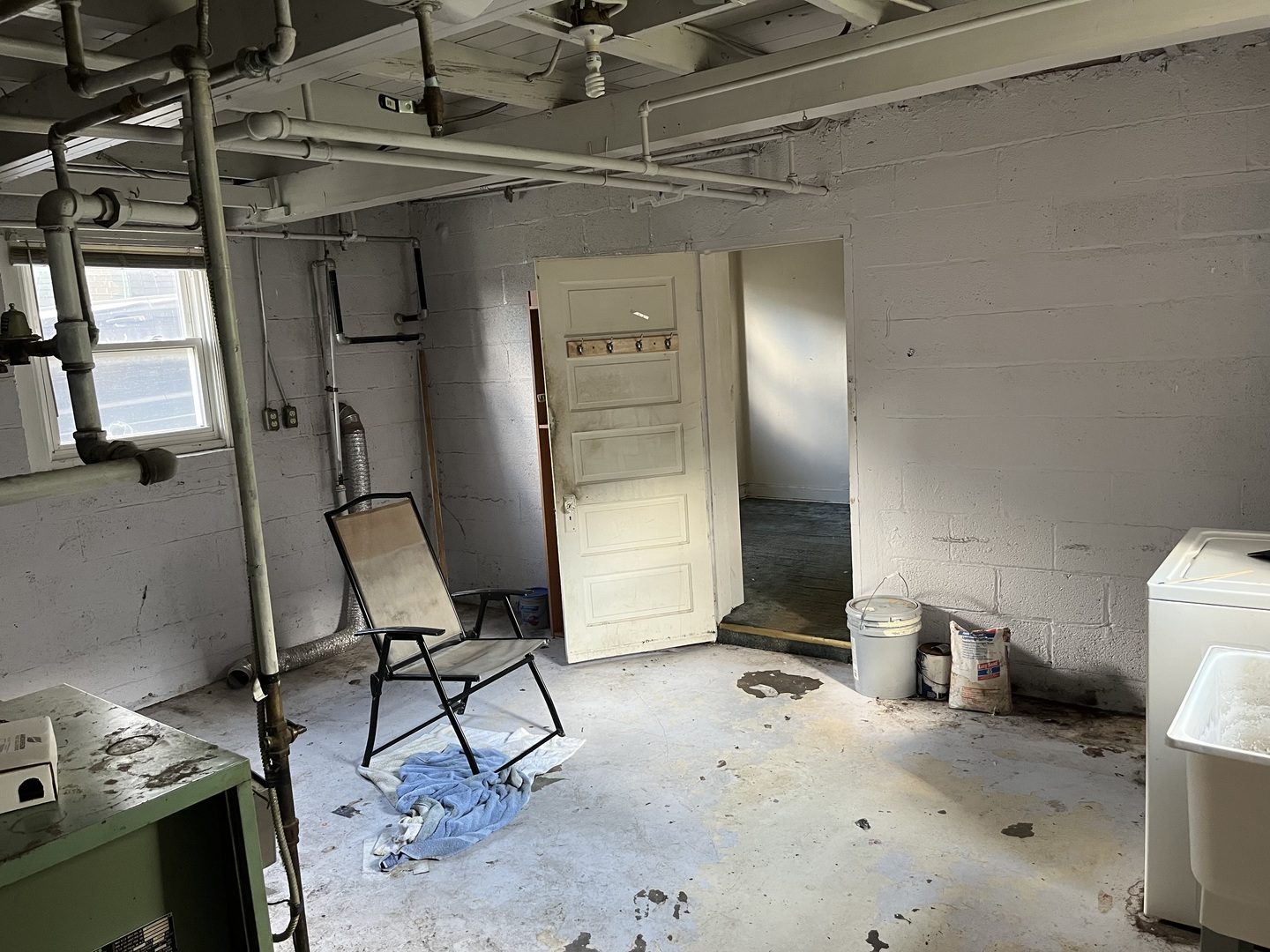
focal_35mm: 26
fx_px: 954
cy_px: 476
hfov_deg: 67.3
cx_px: 635
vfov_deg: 53.1
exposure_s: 1/60
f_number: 1.6
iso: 250
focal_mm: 5.1
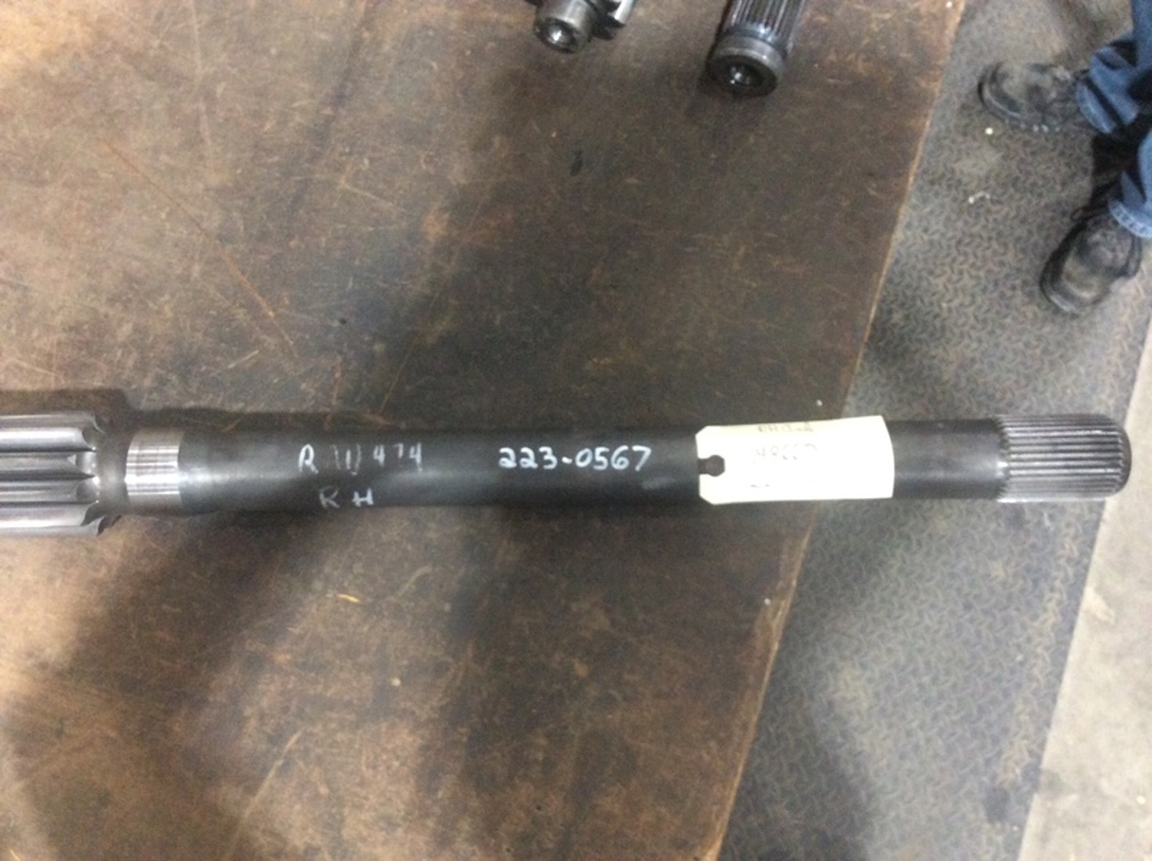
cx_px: 576
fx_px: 1064
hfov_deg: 56.9
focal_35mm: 32
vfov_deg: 44.1
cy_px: 430
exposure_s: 1/17
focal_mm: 3.3
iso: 320
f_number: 2.4
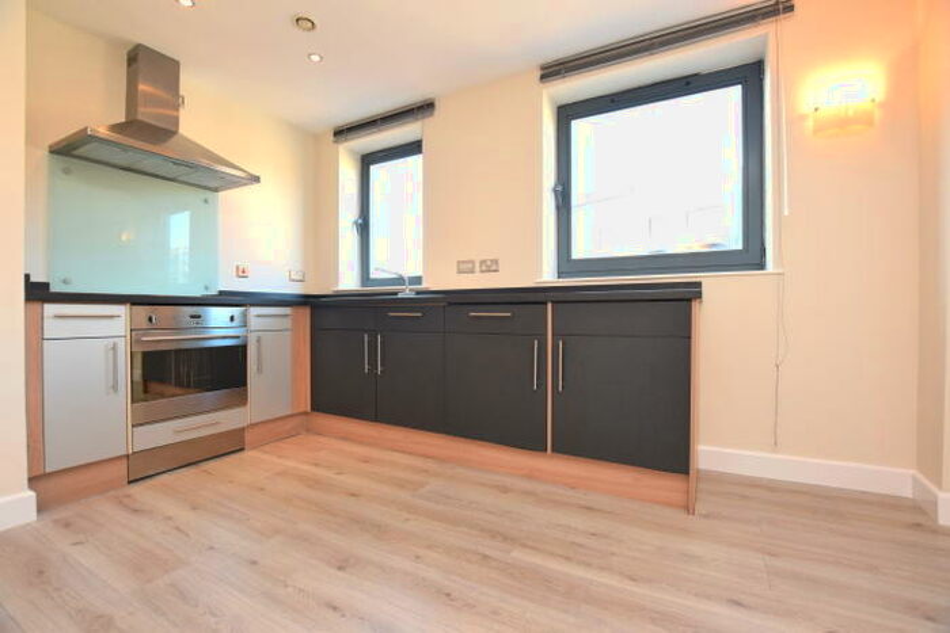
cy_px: 316
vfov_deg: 77.4
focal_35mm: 15
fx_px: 396
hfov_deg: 100.4
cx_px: 475
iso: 800
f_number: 5
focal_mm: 10
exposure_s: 1/100
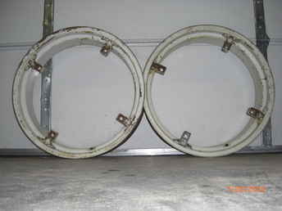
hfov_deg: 49.0
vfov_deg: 37.7
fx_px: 310
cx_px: 141
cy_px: 106
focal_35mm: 38
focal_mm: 7.9
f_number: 2.8
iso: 100
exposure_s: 1/60
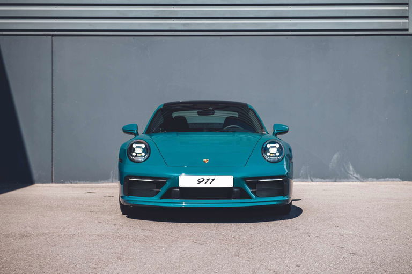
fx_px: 801
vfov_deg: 19.5
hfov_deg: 28.8
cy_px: 137
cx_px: 206
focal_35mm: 70
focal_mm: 70
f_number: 5.6
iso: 200
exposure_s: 1/250
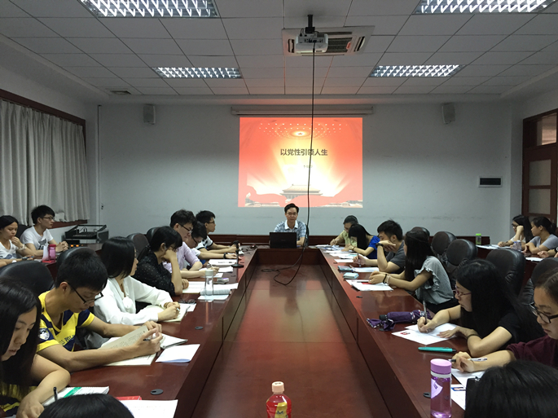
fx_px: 467
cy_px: 209
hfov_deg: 61.7
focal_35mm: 29
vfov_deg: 48.2
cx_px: 279
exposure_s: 1/33
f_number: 2.2
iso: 160
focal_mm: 4.15
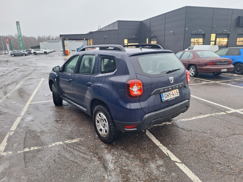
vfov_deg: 58.9
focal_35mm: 23
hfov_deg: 73.9
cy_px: 91
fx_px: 161
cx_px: 122
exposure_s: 1/50
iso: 64
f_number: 1.8
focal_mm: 5.54
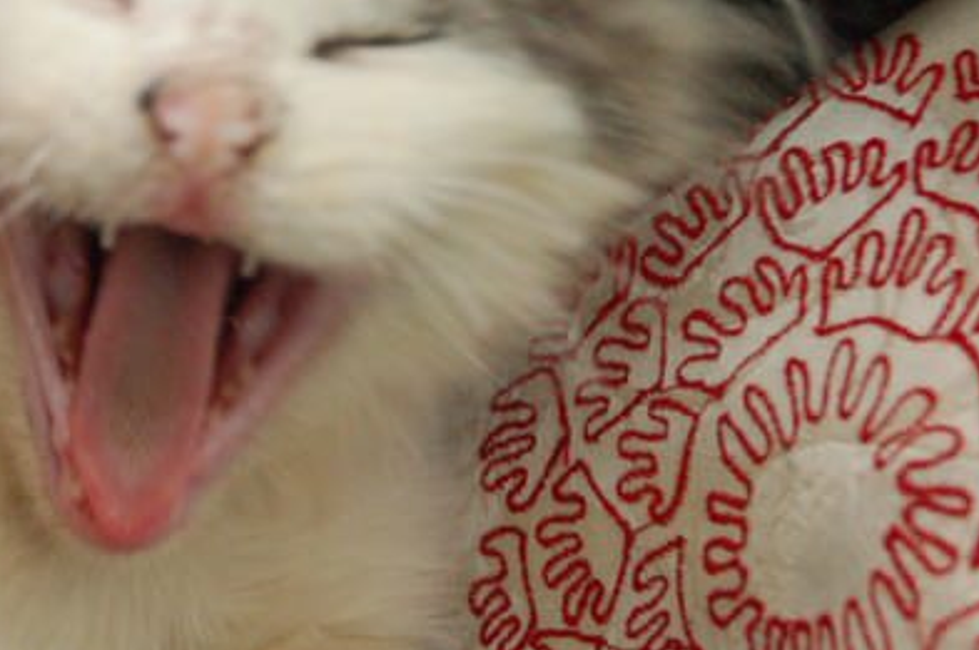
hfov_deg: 14.1
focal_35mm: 145
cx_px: 140
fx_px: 3938
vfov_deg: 9.4
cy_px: 265
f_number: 4.2
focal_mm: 38
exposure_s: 1/13
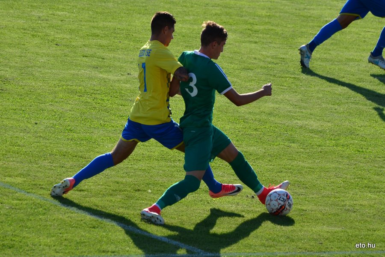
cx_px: 192
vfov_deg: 4.6
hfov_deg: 6.9
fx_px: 3208
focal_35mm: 300
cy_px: 128
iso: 400
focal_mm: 200
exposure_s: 1/2000
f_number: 5.3
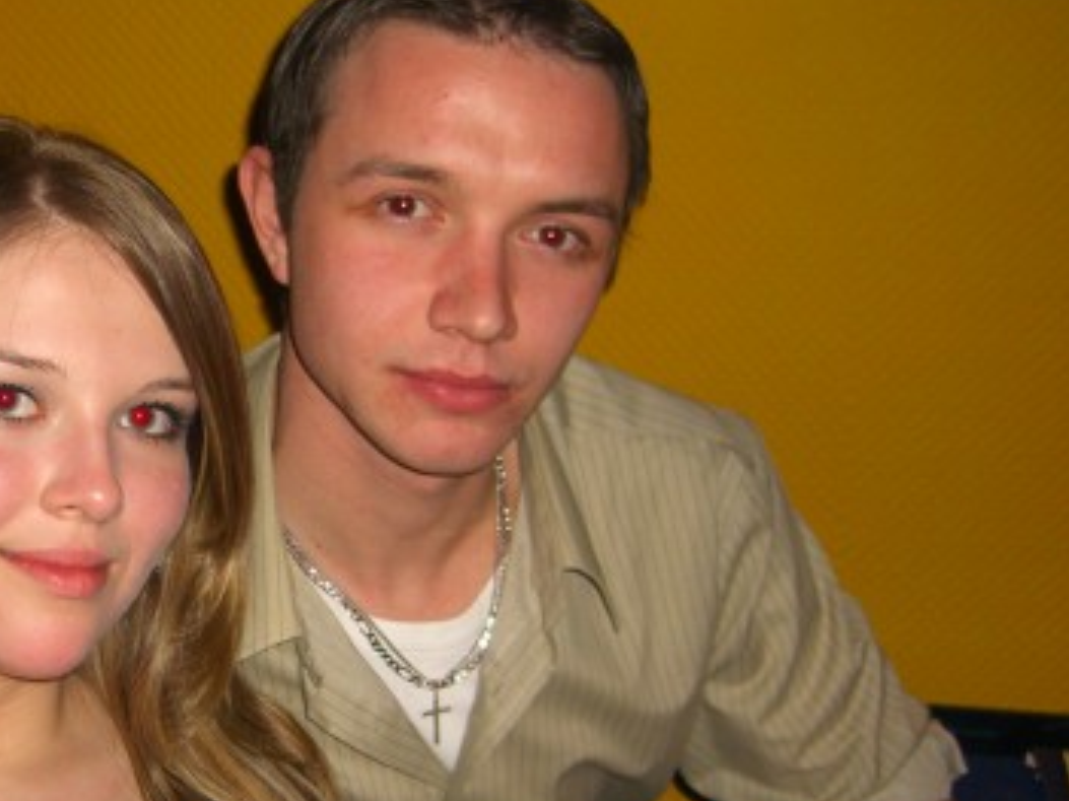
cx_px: 168
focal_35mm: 65
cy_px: 503
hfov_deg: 29.0
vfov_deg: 22.5
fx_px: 2007
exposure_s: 1/60
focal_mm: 7.9
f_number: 2.8
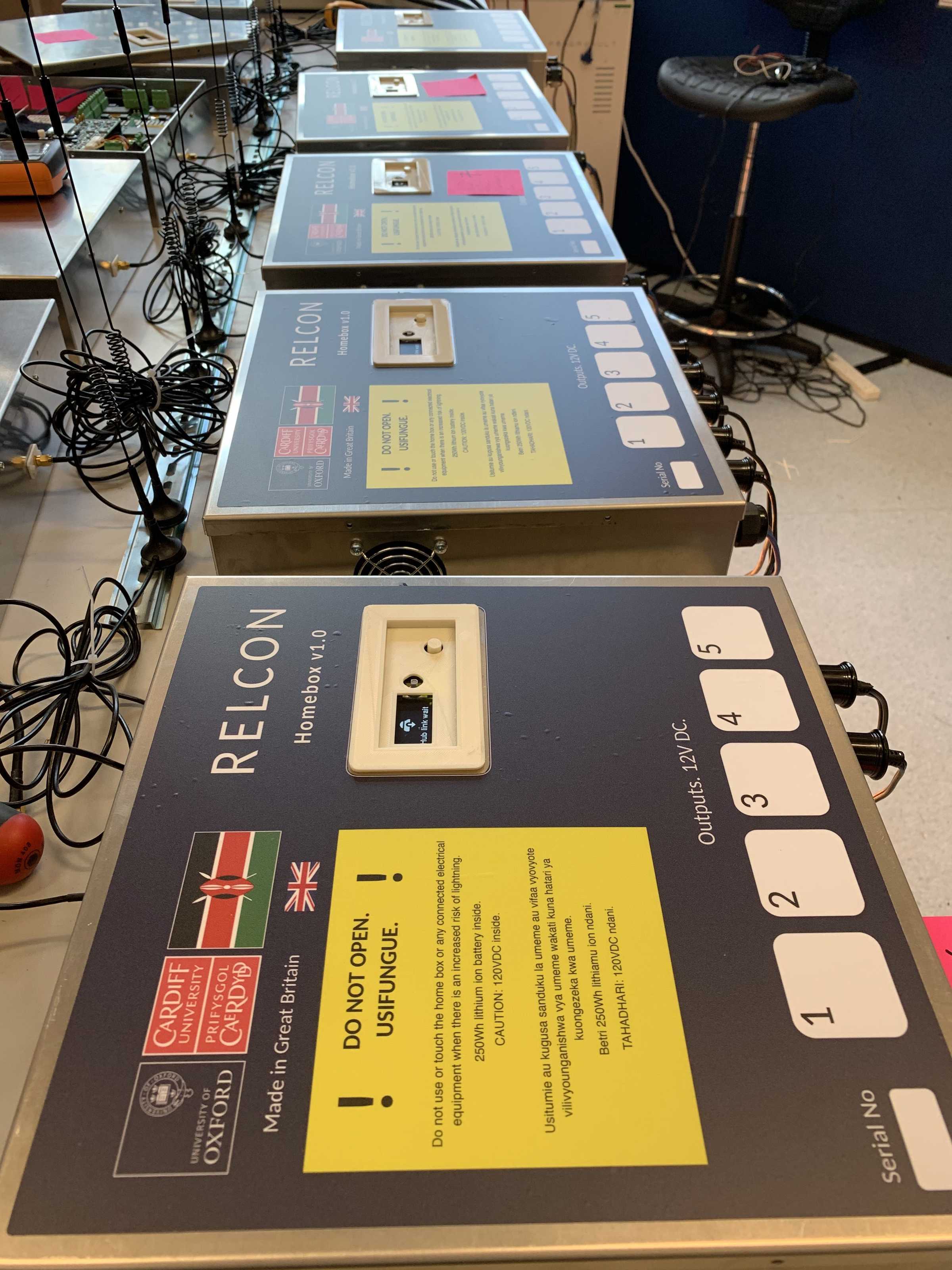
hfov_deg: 53.1
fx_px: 953
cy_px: 635
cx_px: 476
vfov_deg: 67.3
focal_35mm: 26
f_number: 1.8
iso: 80
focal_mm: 4.25
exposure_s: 1/100
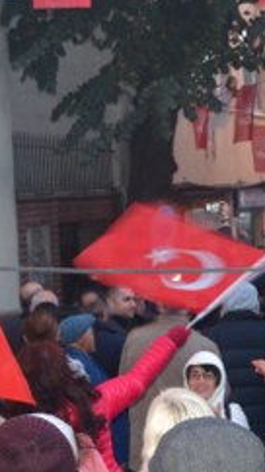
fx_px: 2075
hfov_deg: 7.3
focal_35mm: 166
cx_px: 308
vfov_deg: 13.0
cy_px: 213
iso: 800
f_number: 4
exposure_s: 1/60
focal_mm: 32
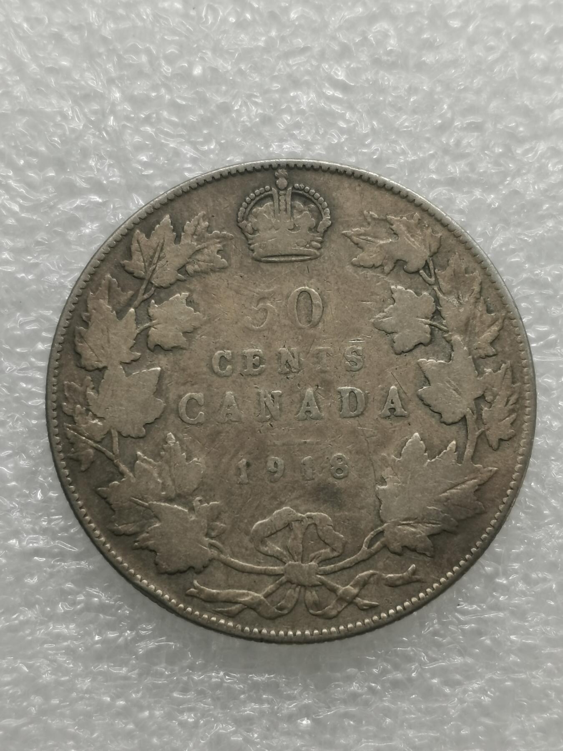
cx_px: 282
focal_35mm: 78
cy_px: 376
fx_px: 1691
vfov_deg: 25.0
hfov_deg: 18.9
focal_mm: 5.56
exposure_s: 1/100
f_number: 1.6
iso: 50
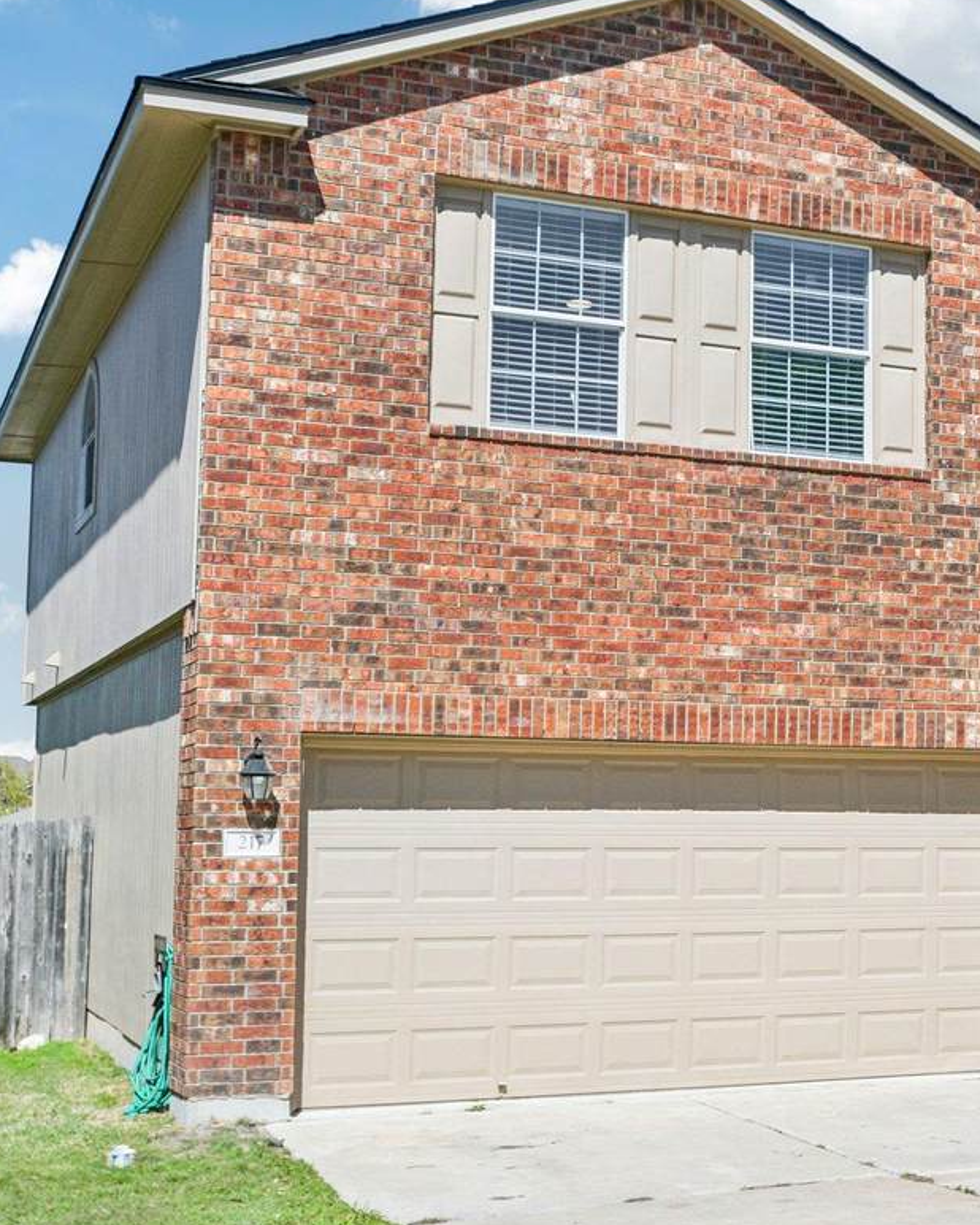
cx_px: 883
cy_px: 577
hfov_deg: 26.2
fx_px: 2029
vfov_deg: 33.6
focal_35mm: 56
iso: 400
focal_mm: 24
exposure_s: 1/800
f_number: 8
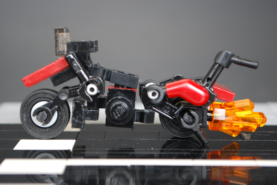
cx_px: 138
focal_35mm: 82
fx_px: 636
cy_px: 92
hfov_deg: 24.6
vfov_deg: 16.6
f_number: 5.6
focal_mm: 55
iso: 400
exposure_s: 1/30
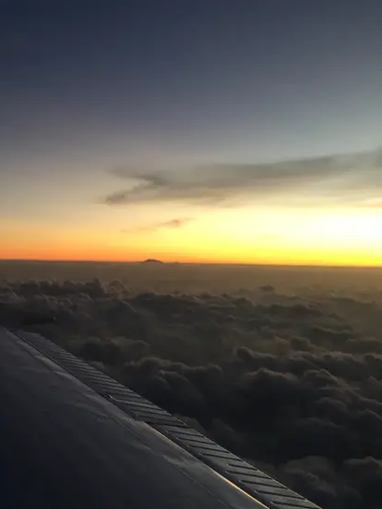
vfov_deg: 47.9
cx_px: 41
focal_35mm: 39
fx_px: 574
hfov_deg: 34.8
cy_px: 255
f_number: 2.2
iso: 80
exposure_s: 1/33
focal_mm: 4.15
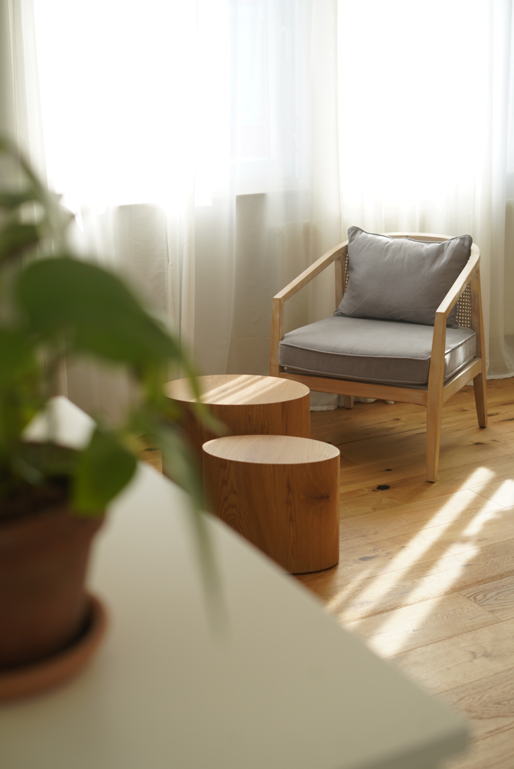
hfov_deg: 27.0
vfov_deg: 39.6
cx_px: 257
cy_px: 384
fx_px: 1069
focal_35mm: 50
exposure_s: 1/125
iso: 200
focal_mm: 50
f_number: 3.5
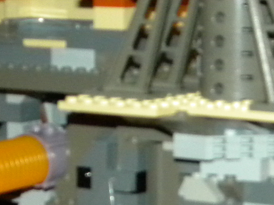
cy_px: 181
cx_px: 335
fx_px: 1361
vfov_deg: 8.6
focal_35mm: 172
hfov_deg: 11.3
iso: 400
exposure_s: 1/30
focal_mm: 7.3
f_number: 3.8
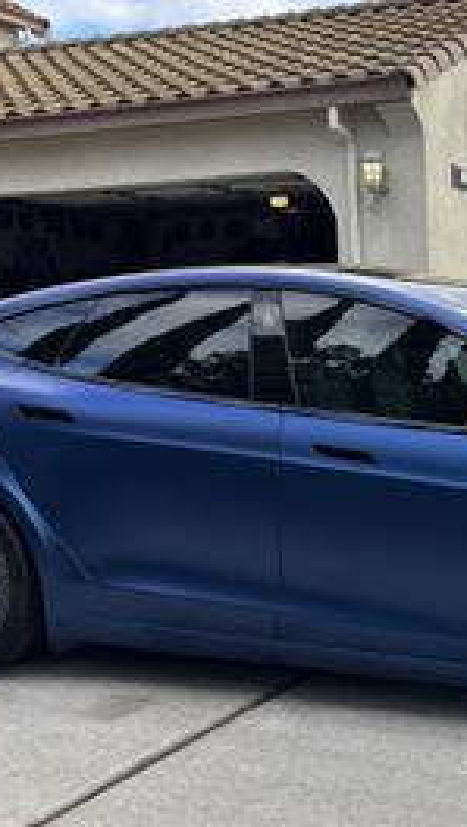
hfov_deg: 21.3
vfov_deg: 38.1
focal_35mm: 54
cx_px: 498
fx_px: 1186
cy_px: 542
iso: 50
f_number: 1.6
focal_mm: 5.96
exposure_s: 1/693
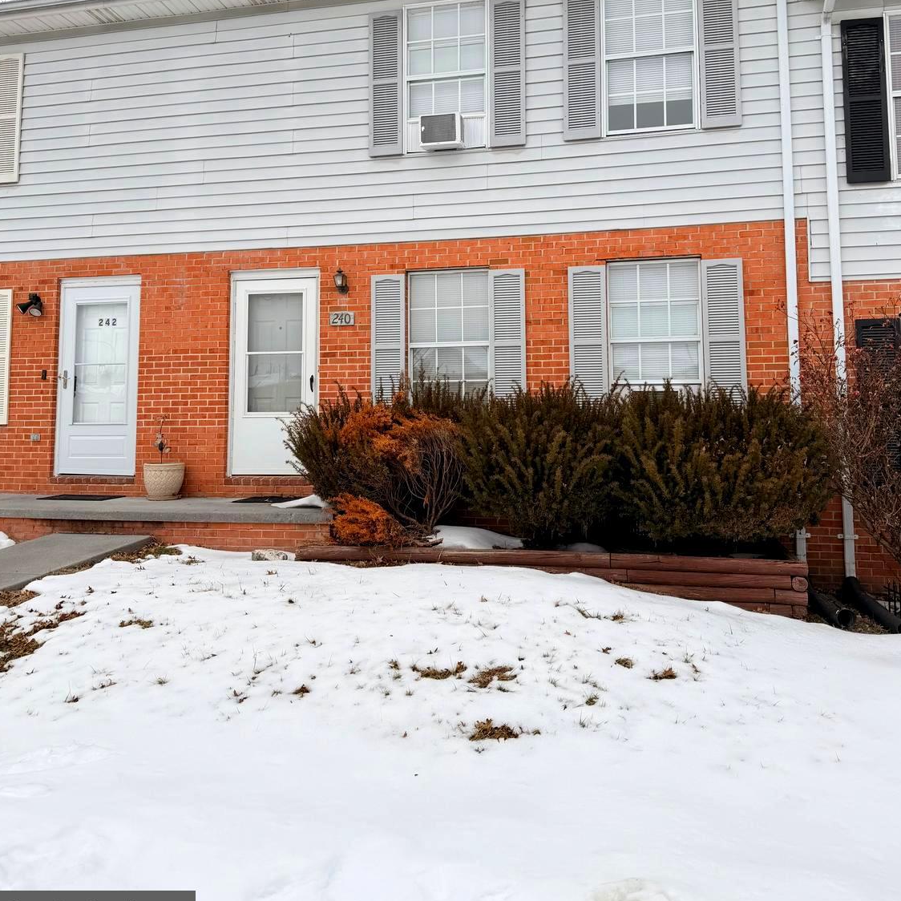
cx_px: 457
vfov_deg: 55.0
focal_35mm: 29
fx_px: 854
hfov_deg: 55.6
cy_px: 341
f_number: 1.78
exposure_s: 1/3279
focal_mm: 6.76
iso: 80
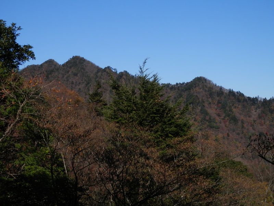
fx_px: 633
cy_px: 103
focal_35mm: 80
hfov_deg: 24.4
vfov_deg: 18.4
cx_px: 137
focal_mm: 14.4
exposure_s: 1/160
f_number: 13.1
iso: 100
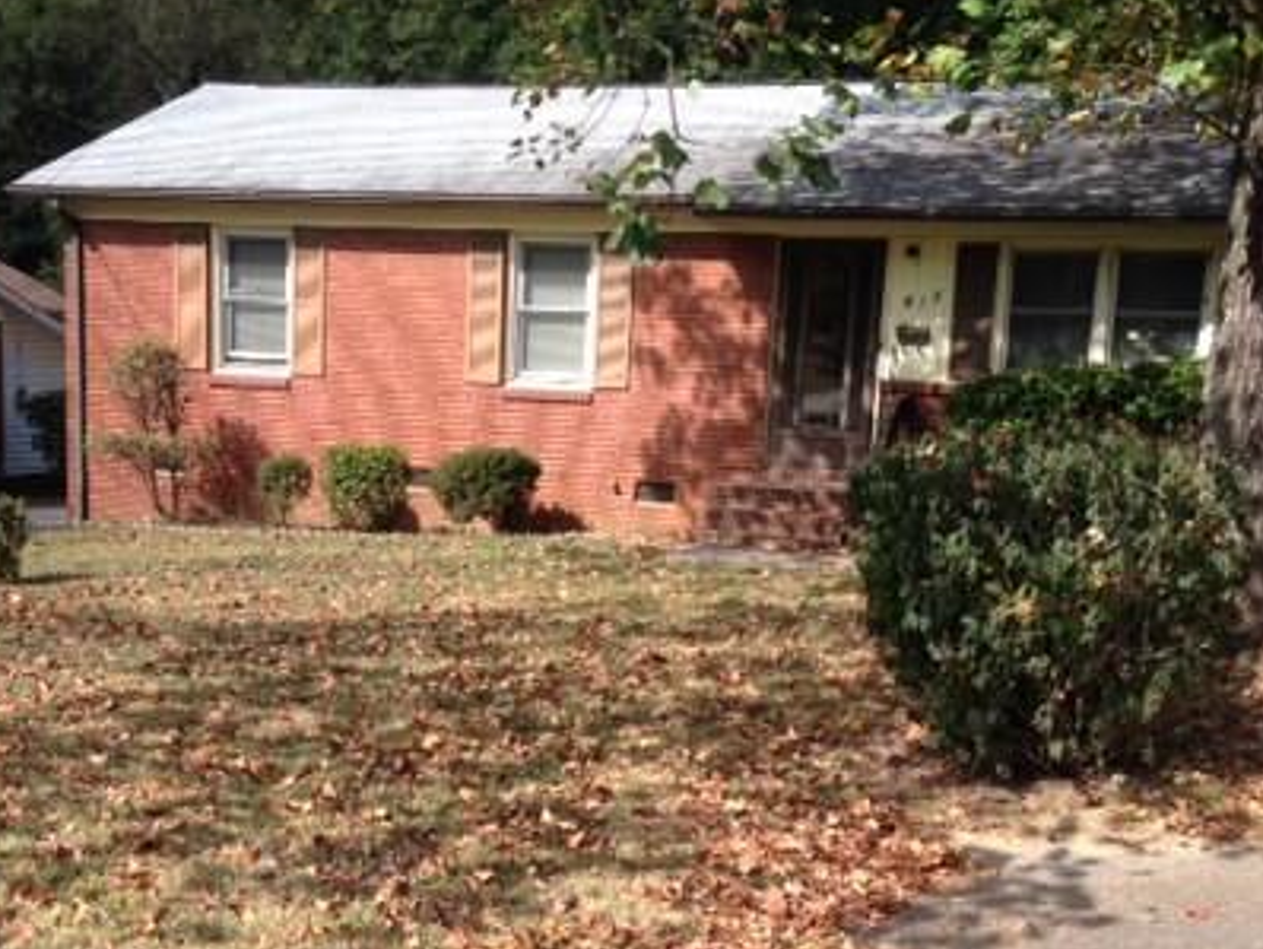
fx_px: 1935
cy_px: 622
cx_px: 514
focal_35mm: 53
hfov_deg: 36.0
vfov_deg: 27.4
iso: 50
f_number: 2.4
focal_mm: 4.12
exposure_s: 1/455
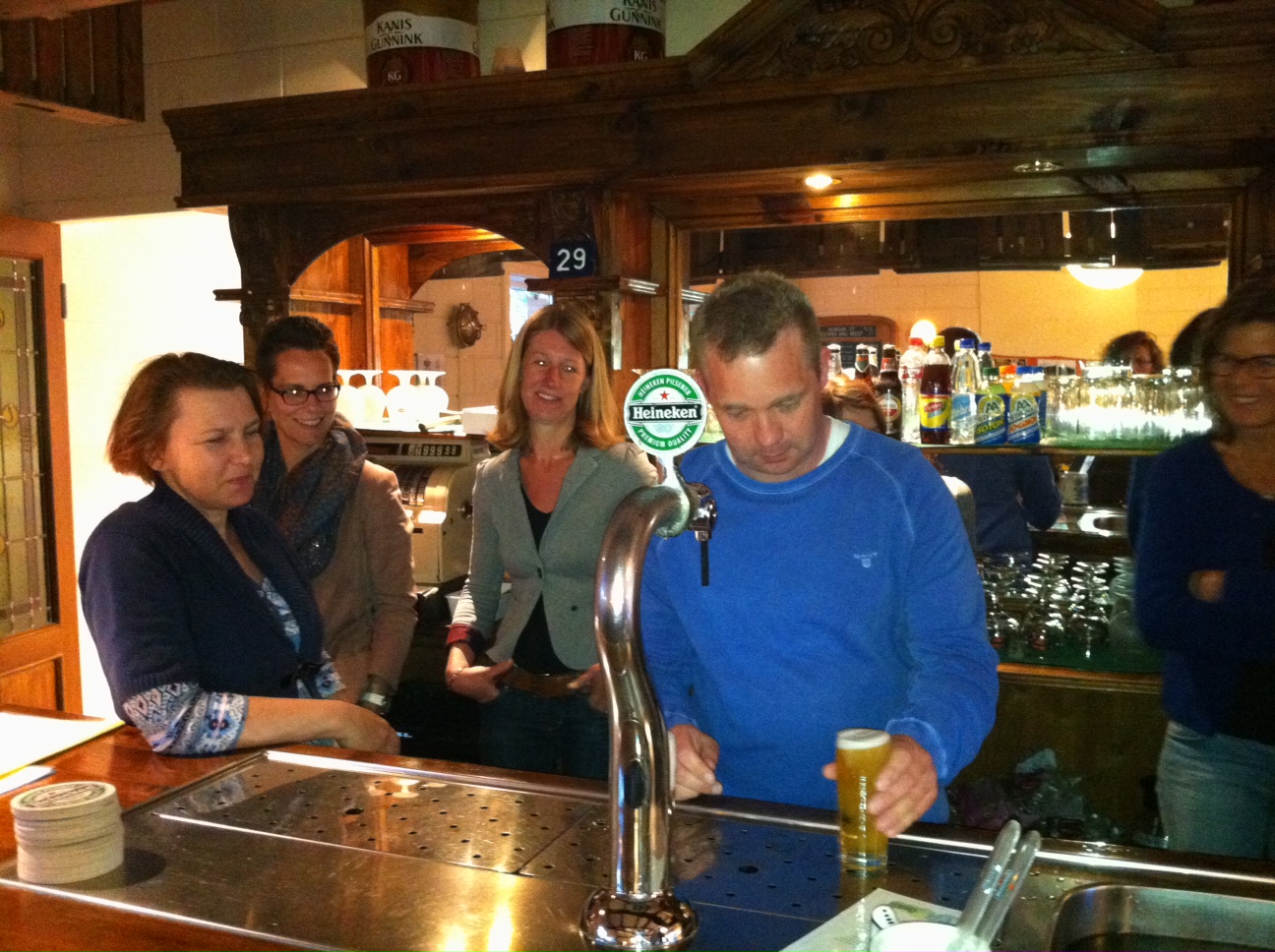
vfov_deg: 40.6
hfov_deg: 52.7
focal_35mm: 35
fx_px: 1287
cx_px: 638
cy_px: 476
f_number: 2.8
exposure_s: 1/15
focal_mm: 3.85
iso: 800
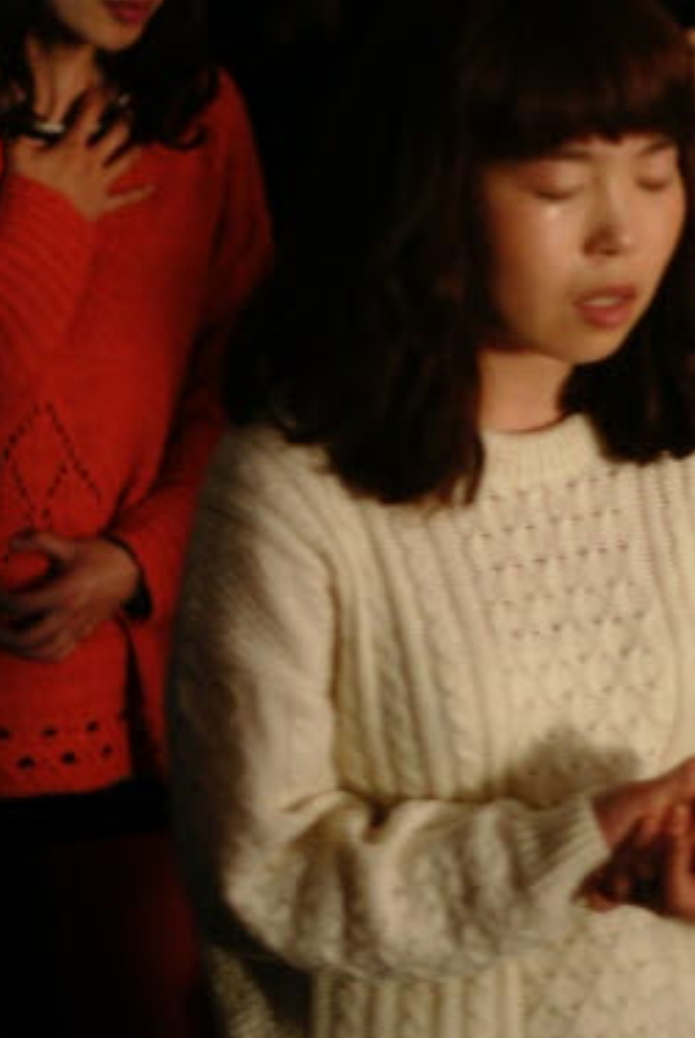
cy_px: 388
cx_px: 541
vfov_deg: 17.0
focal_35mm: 120
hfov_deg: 11.4
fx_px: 3465
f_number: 1.4
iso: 800
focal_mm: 50
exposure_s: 1/13
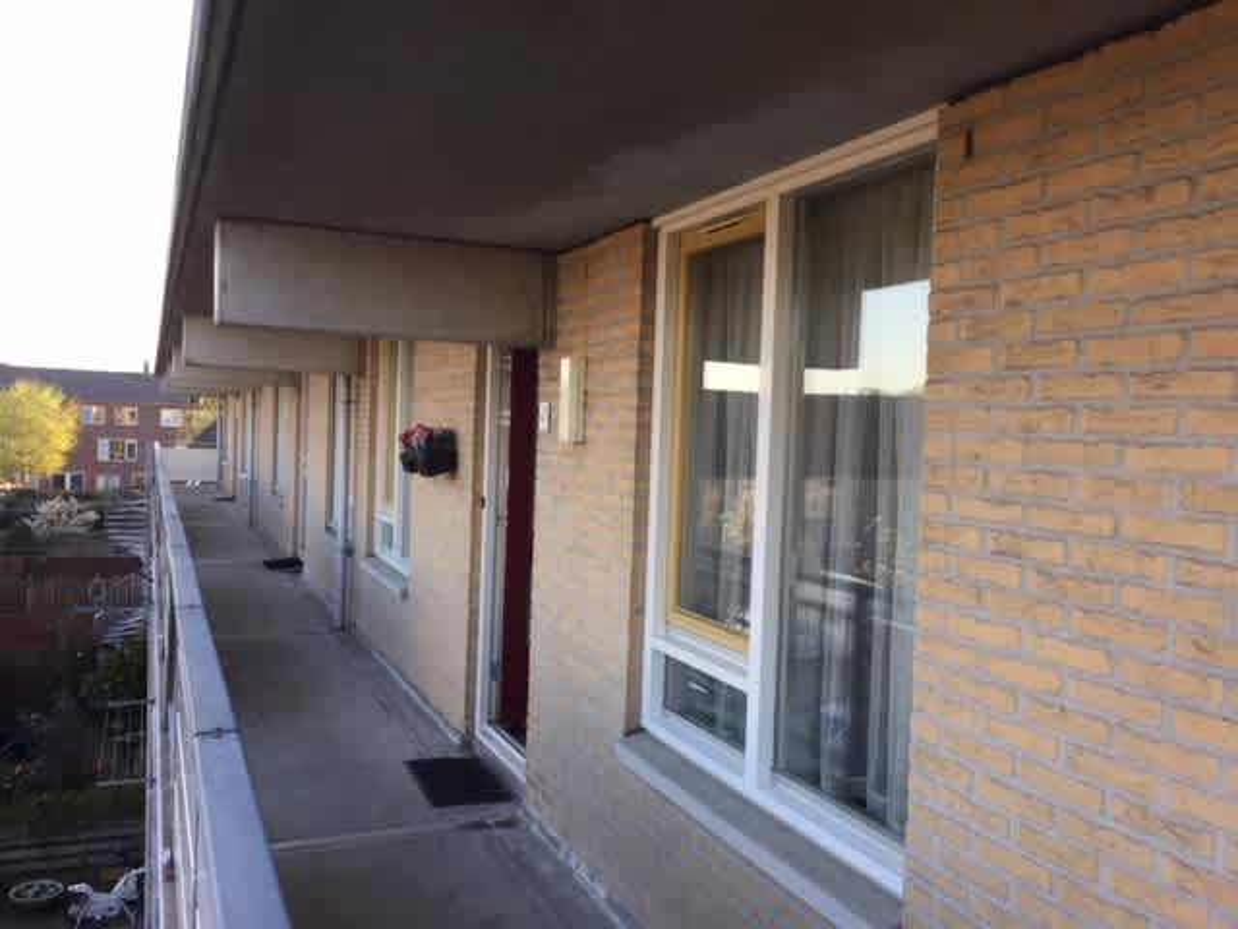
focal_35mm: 29
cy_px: 464
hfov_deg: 61.7
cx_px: 619
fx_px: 1037
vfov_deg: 48.2
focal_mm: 4.2
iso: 32
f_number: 2.2
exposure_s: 1/174
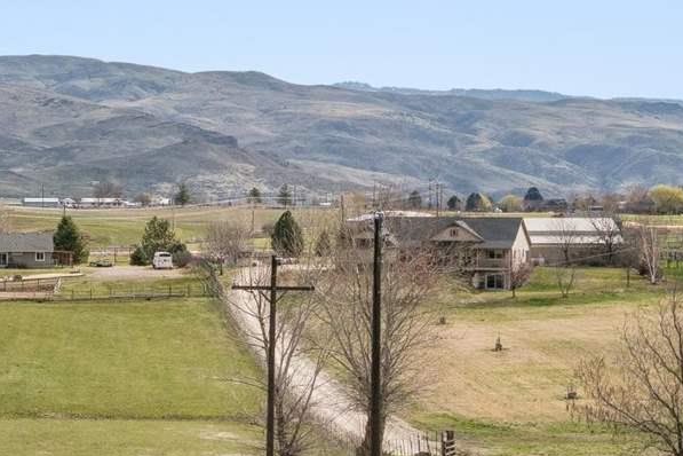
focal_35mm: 105
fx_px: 1983
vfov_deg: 13.1
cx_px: -202
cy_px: 220
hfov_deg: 18.2
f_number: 13
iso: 400
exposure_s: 1/400
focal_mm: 20.3
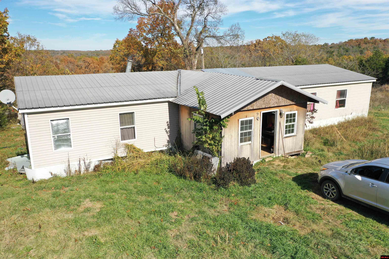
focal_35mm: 28
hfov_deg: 65.5
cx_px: 194
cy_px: 130
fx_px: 303
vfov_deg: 46.4
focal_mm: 10.26
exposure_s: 1/50
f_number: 3.5
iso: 100
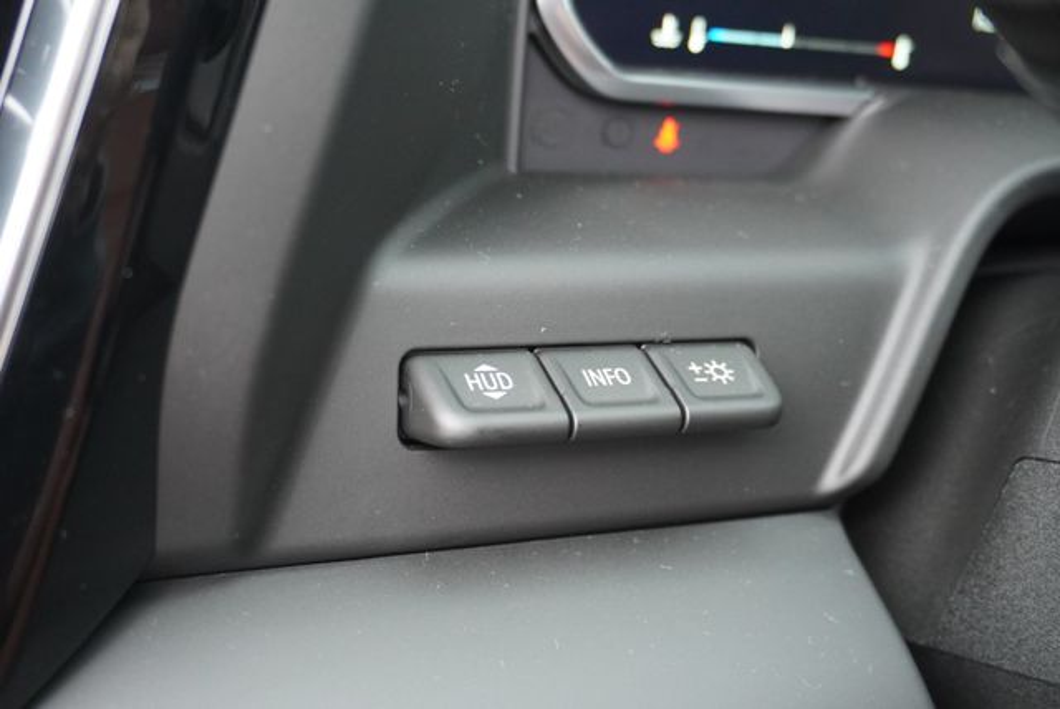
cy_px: 354
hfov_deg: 43.6
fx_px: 1326
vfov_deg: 29.9
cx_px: 530
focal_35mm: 45
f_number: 5
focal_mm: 30
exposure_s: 1/60
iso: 2500
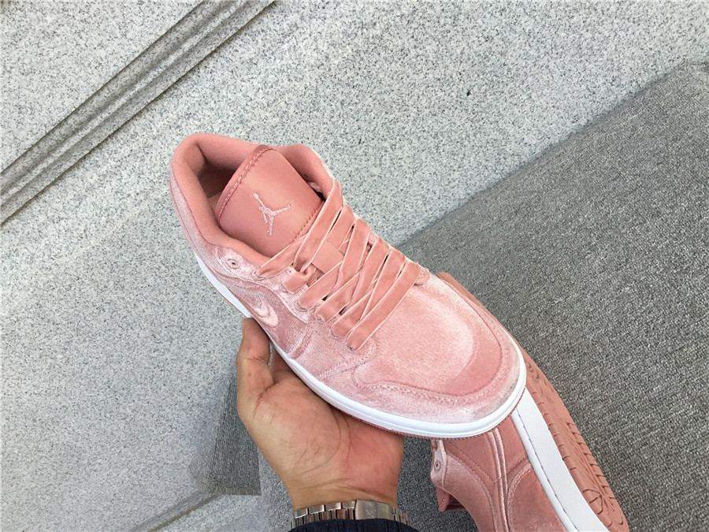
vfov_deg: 45.4
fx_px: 635
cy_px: 266
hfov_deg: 58.4
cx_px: 354
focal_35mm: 31
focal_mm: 3.3
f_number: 2.4
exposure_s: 1/488
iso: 25
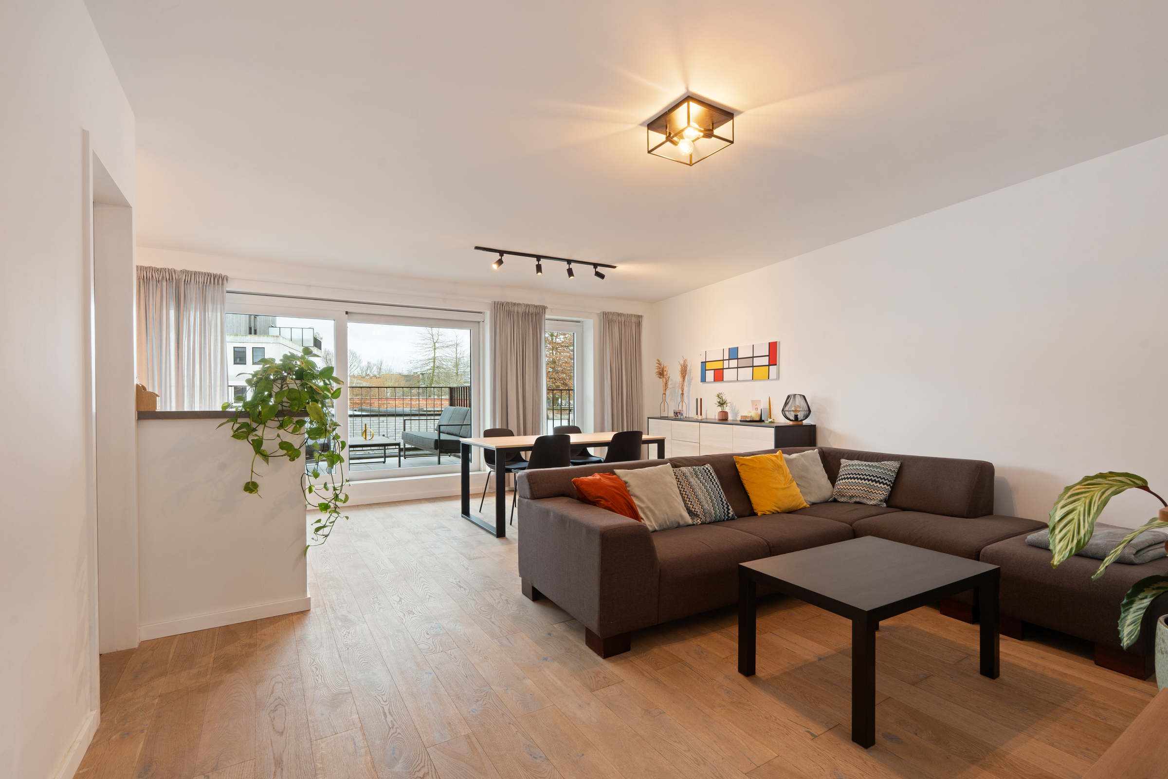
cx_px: 584
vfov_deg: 73.7
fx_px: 519
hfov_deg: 96.7
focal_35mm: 16
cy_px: 390
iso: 250
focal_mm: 16
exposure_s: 1/1.25
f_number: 11
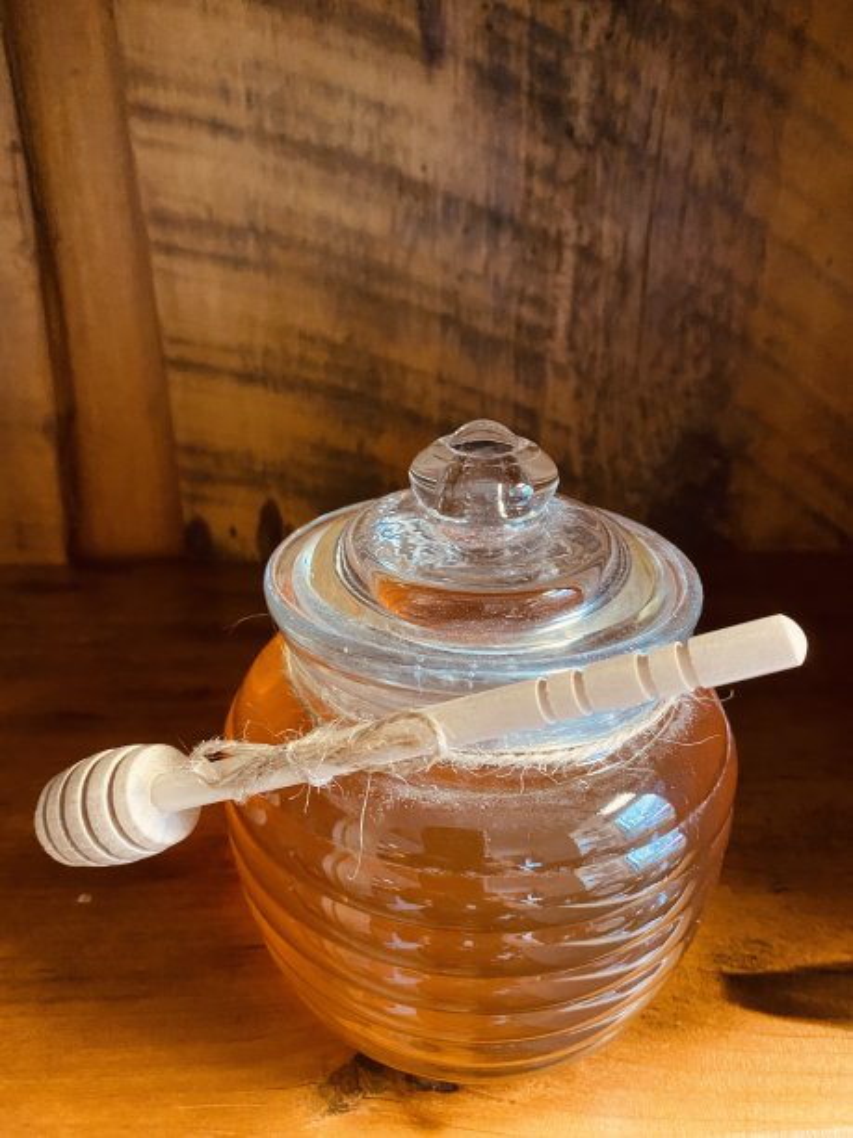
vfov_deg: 67.3
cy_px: 569
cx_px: 426
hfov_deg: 53.1
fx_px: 854
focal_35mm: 26
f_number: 1.8
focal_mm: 4.25
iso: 800
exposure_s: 1/30
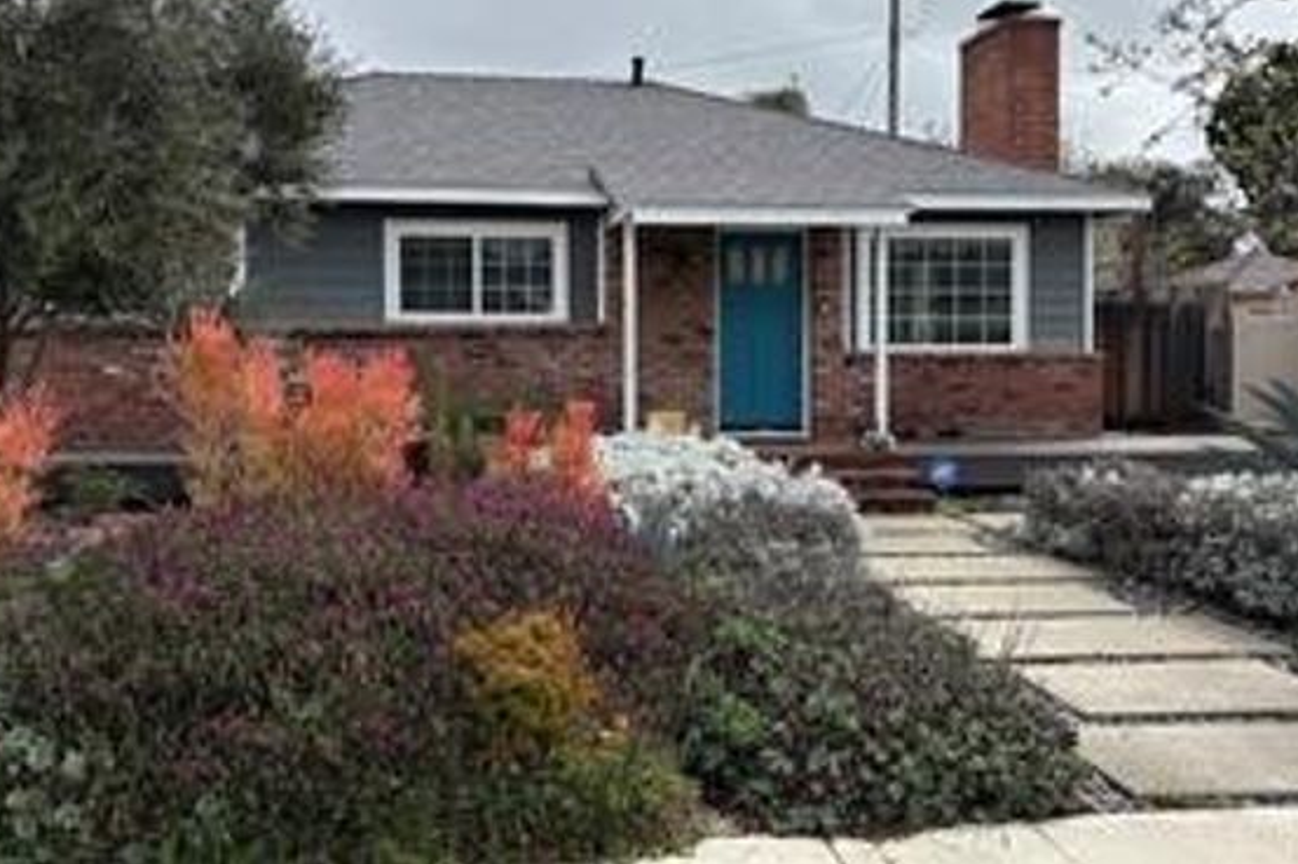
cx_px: 626
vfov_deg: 44.7
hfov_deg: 63.7
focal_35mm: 29
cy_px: 350
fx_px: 1045
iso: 64
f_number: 1.6
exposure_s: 1/5348
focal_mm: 5.96
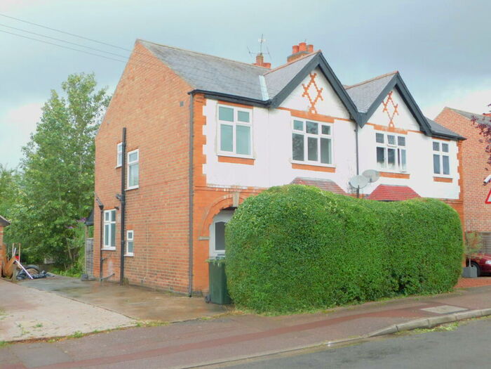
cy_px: 184
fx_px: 511
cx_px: 246
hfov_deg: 51.4
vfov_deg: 39.7
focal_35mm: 36
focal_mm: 6.3
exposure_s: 1/320
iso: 200
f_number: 3.5
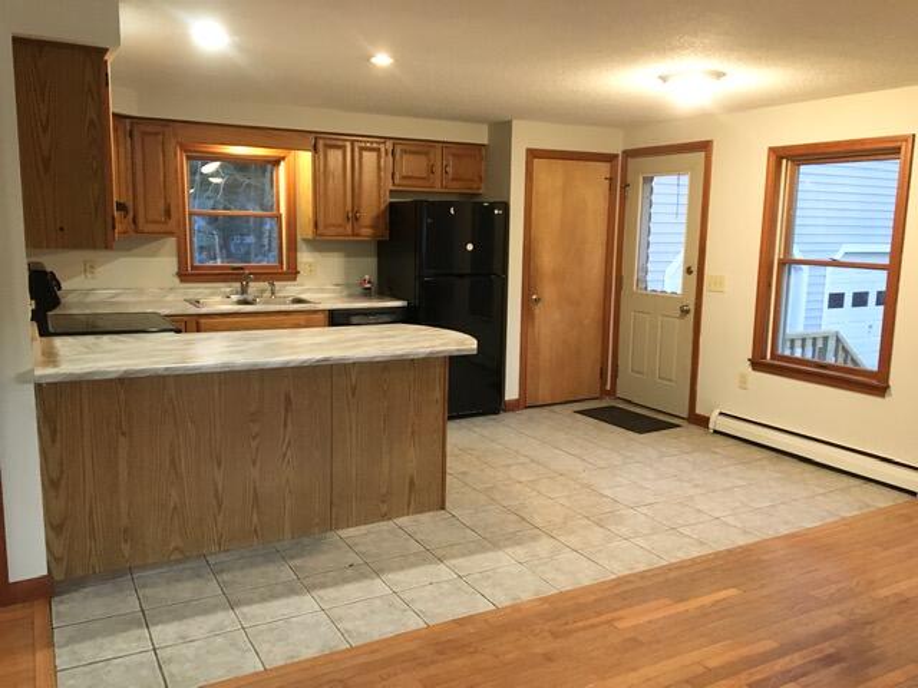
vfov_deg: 48.2
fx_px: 769
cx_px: 459
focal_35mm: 29
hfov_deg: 61.7
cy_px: 344
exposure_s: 1/25
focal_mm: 4.15
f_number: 2.2
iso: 200
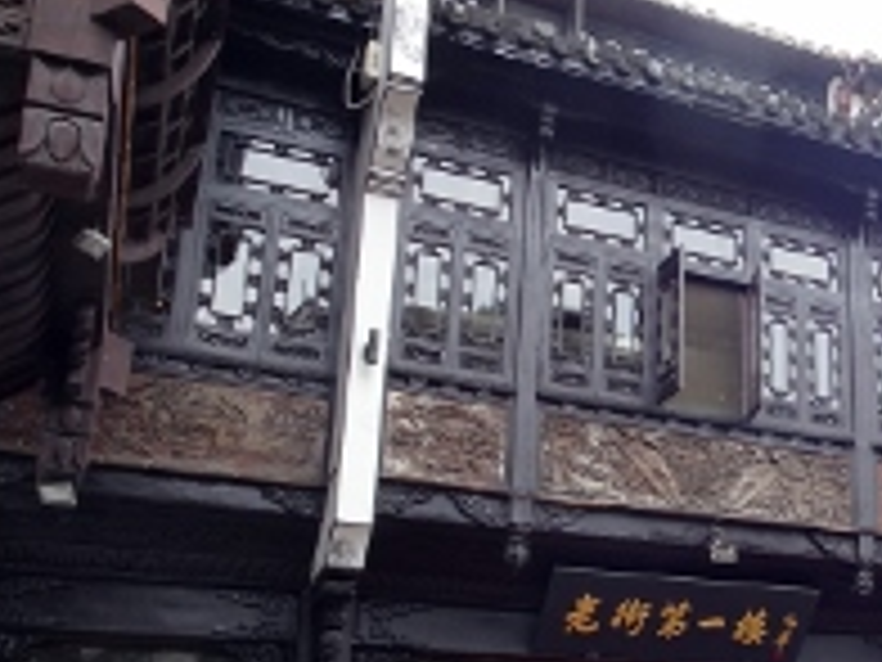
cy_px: 482
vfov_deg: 29.3
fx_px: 1248
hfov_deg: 35.6
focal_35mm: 49
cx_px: 860
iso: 80
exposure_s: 1/200
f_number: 3.5
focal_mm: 4.1
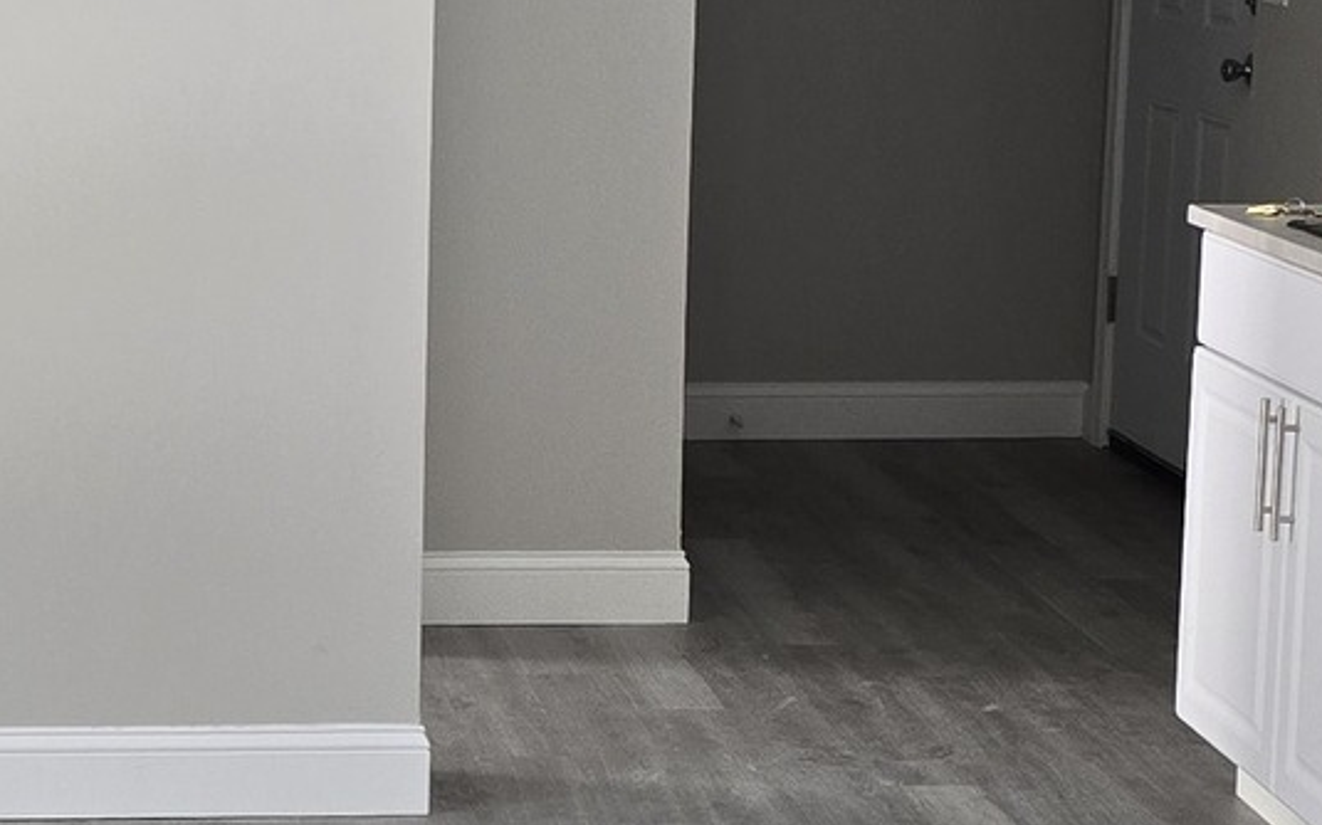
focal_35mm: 105
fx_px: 3782
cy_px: 435
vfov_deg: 12.5
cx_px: 447
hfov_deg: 19.8
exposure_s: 1/180
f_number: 1.7
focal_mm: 6.3
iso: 200
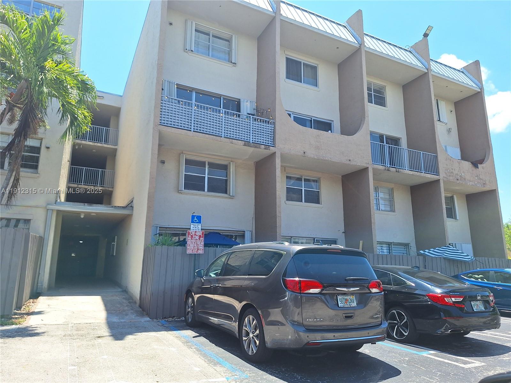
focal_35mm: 23
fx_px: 340
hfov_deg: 73.9
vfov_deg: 58.9
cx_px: 256
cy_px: 192
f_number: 1.8
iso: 40
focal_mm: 5.54
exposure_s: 1/1437
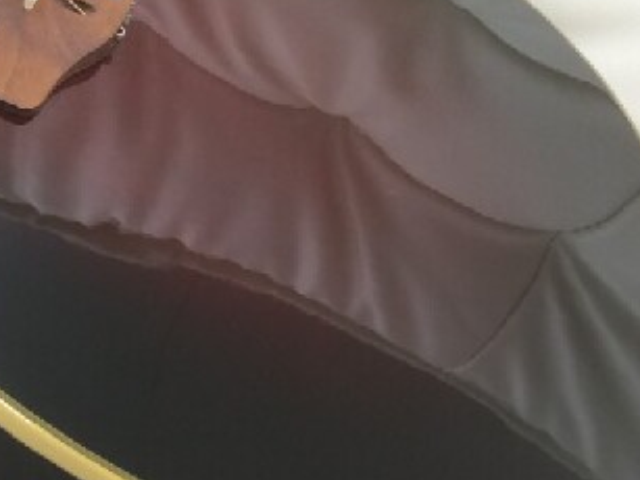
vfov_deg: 17.3
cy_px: 151
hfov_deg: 21.2
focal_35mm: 85
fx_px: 1571
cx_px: -156
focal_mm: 4.15
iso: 32
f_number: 2.2
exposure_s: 1/30
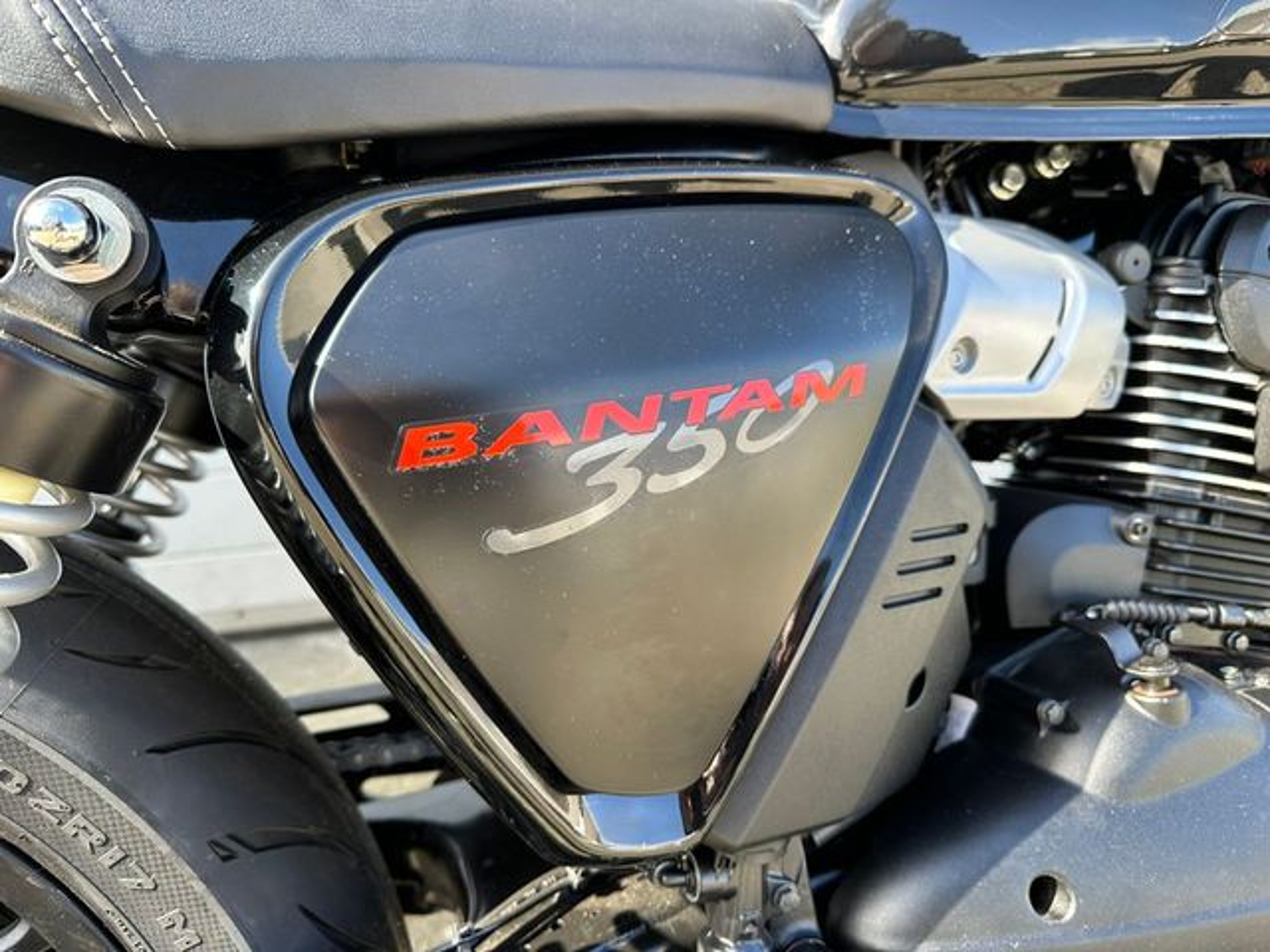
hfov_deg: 71.6
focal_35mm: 24
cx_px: 635
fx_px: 881
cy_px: 476
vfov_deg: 56.8
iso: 64
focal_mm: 6.86
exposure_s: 1/230
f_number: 1.78
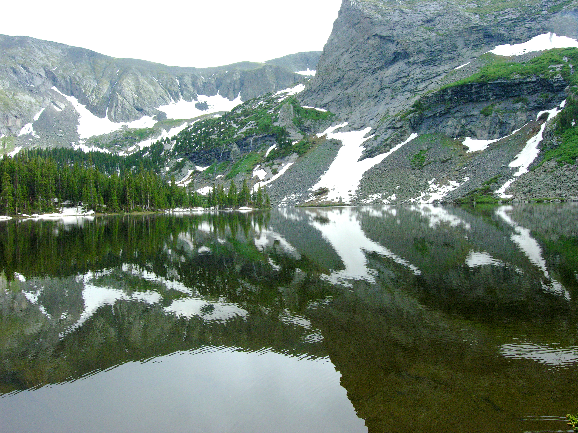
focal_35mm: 24
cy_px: 216
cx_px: 289
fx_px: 401
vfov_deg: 56.8
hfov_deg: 71.6
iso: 200
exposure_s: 1/250
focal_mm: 6.1
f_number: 7.2
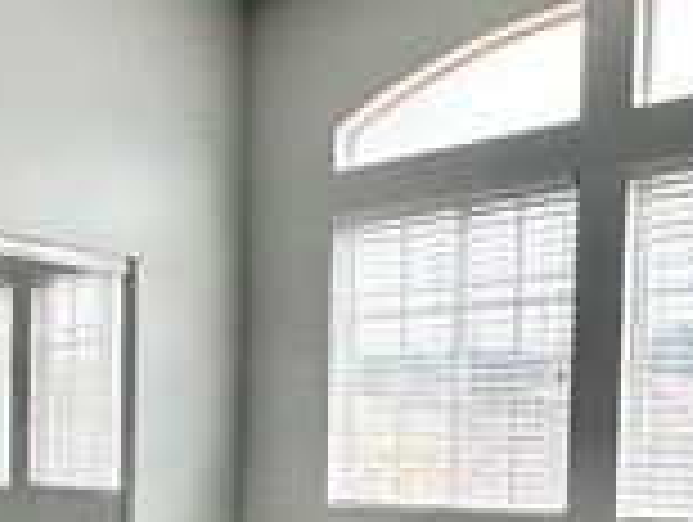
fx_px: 1163
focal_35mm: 58
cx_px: 328
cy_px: 540
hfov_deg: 33.2
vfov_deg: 24.0
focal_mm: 2.22
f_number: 2.2
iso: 40
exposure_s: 1/518
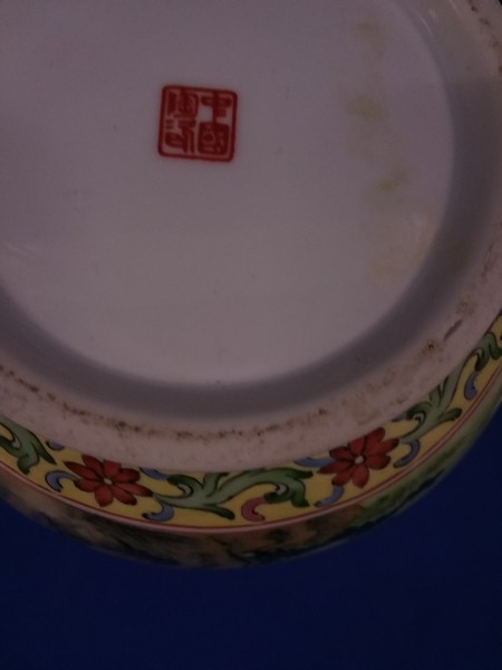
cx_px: 251
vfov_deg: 61.7
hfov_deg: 48.2
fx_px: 561
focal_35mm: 29
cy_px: 335
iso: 40
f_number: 1.9
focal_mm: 2.47
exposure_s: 1/40
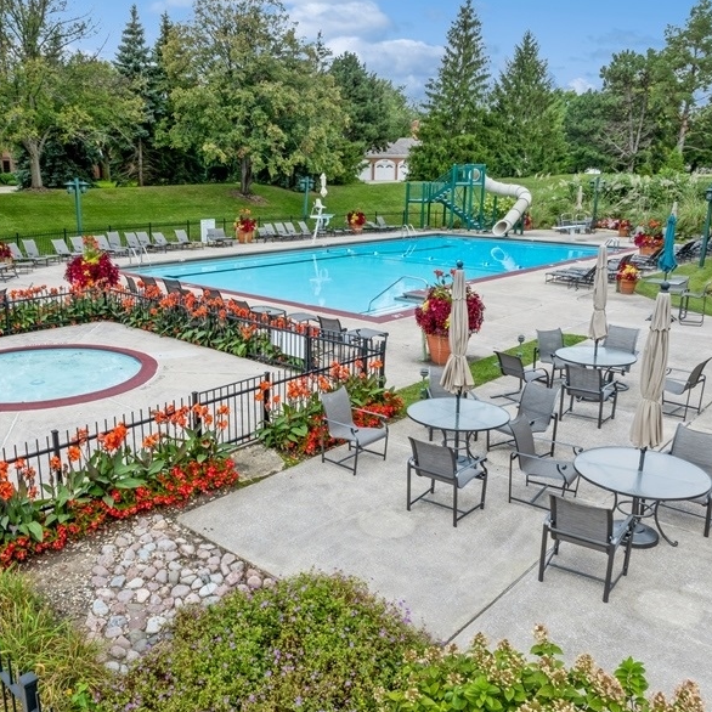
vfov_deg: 55.6
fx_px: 675
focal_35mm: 29
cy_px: 357
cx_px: 279
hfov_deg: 55.1
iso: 100
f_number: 11
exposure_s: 1/80
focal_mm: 12.29
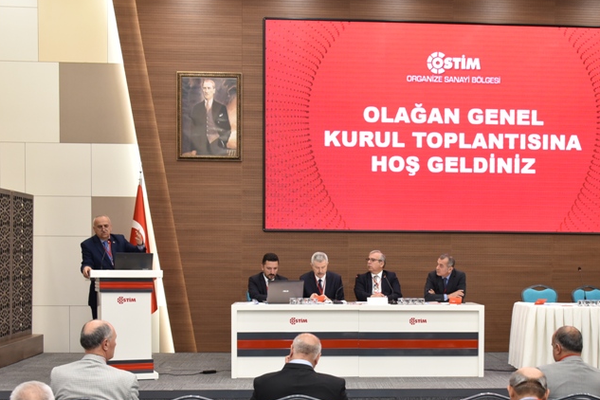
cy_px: 297
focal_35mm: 58
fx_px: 967
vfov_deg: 23.2
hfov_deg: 34.2
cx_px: 397
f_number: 4.5
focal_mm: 34
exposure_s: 1/125
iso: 1250
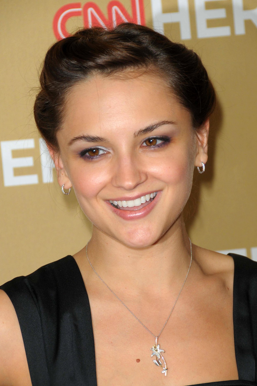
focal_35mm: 261
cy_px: 192
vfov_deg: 7.9
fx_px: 2801
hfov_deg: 5.3
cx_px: 129
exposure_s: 1/160
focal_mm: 170
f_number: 7.1
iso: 400
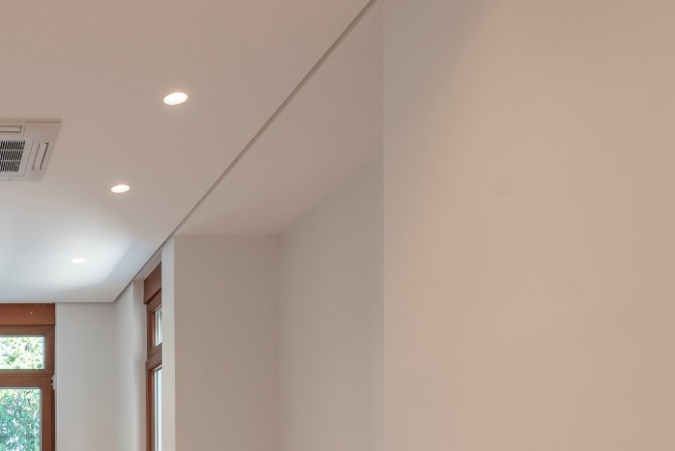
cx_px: -65
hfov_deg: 38.5
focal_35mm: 42
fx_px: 788
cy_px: 493
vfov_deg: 29.0
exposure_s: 1/8
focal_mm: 14
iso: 64
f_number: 5.6
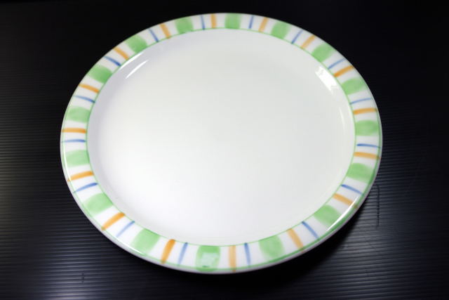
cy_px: 150
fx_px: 574
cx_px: 224
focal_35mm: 46
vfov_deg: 29.3
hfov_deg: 42.7
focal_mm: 30.63
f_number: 5
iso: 200
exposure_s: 1/400
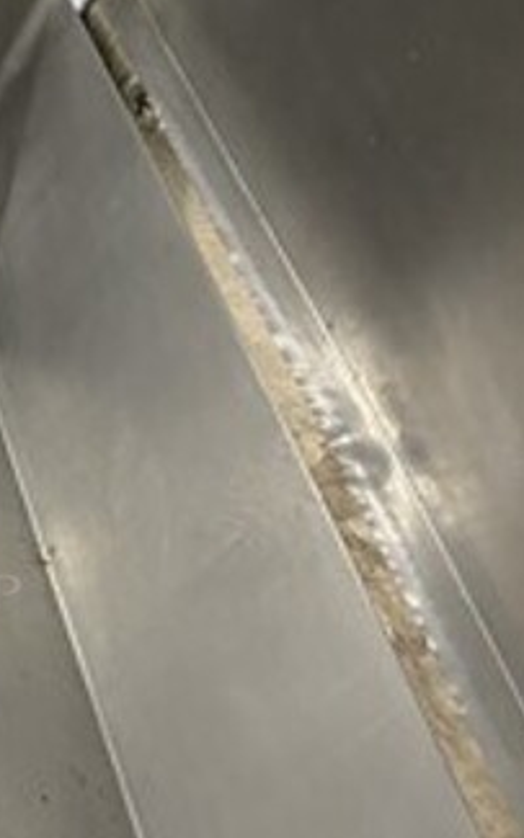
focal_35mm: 69
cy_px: 486
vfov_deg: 29.7
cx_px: -243
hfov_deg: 17.2
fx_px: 1577
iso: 200
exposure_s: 1/60
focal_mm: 4.25
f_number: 1.8
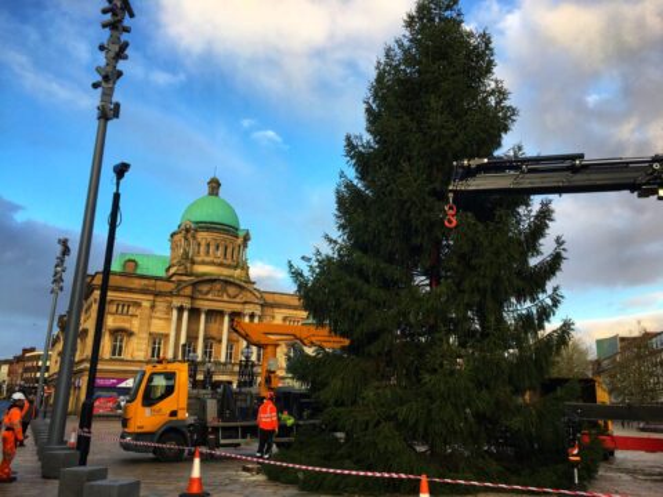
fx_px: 555
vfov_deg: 48.2
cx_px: 332
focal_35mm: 29
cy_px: 248
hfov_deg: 61.7
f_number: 2.2
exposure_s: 1/225
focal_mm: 4.15
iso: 25
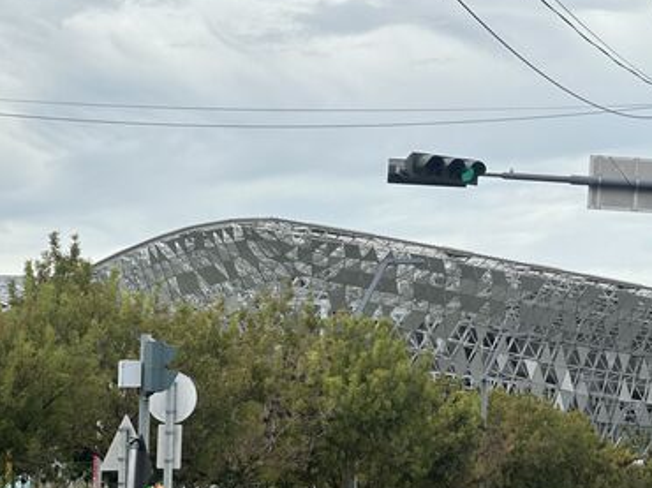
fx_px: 2353
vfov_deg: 11.8
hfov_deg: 15.7
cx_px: 442
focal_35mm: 125
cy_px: 285
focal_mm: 9
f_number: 2.8
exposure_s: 1/490
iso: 32
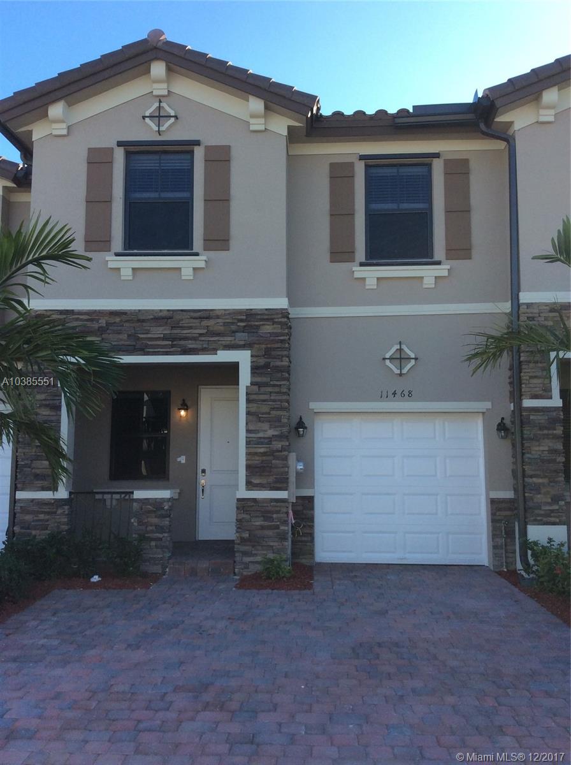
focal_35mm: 32
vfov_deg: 56.9
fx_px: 706
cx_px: 286
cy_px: 382
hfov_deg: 44.0
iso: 32
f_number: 2.4
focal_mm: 3.3
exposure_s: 1/457
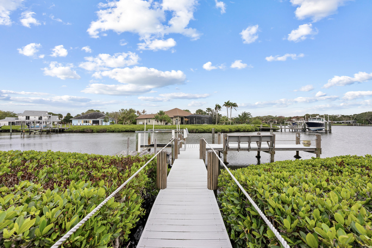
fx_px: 145
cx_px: 186
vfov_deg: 81.2
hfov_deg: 104.3
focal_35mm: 14
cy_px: 124
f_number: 7.1
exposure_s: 1/40
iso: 500
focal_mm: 14
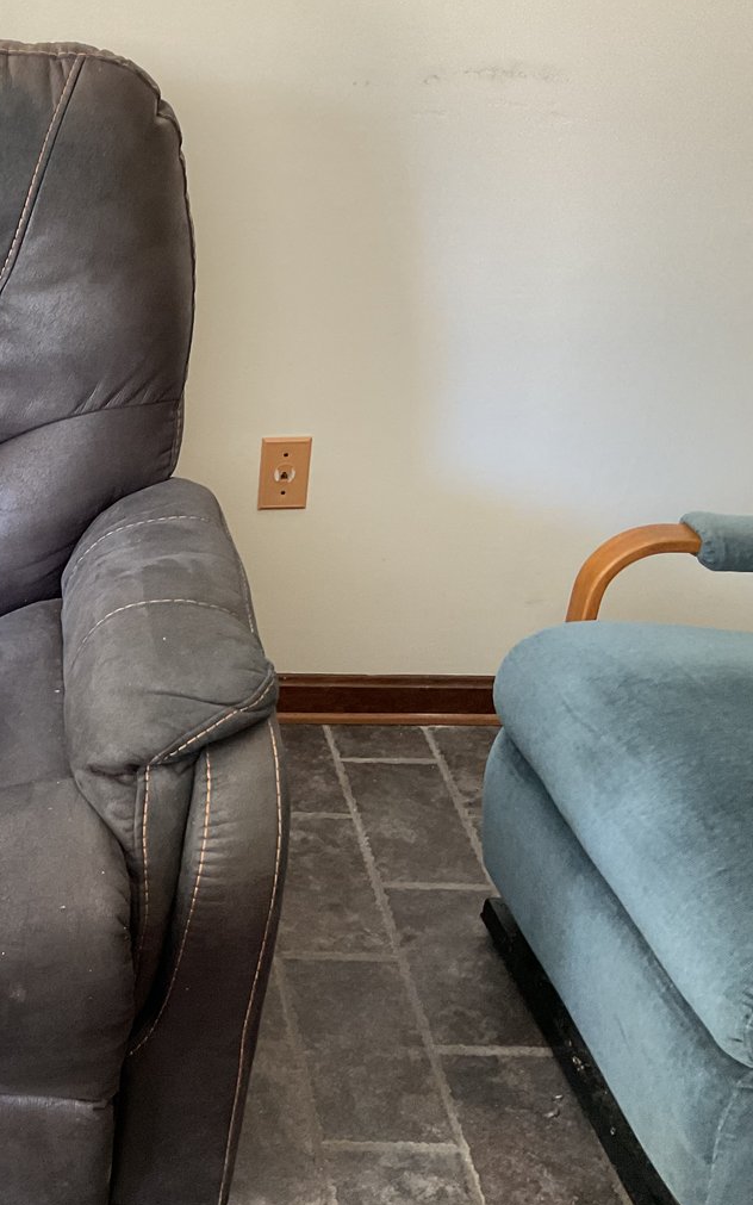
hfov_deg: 26.0
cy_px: 637
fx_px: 1510
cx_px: -61
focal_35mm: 46
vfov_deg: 43.5
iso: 100
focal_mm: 3
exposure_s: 1/60
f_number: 1.8
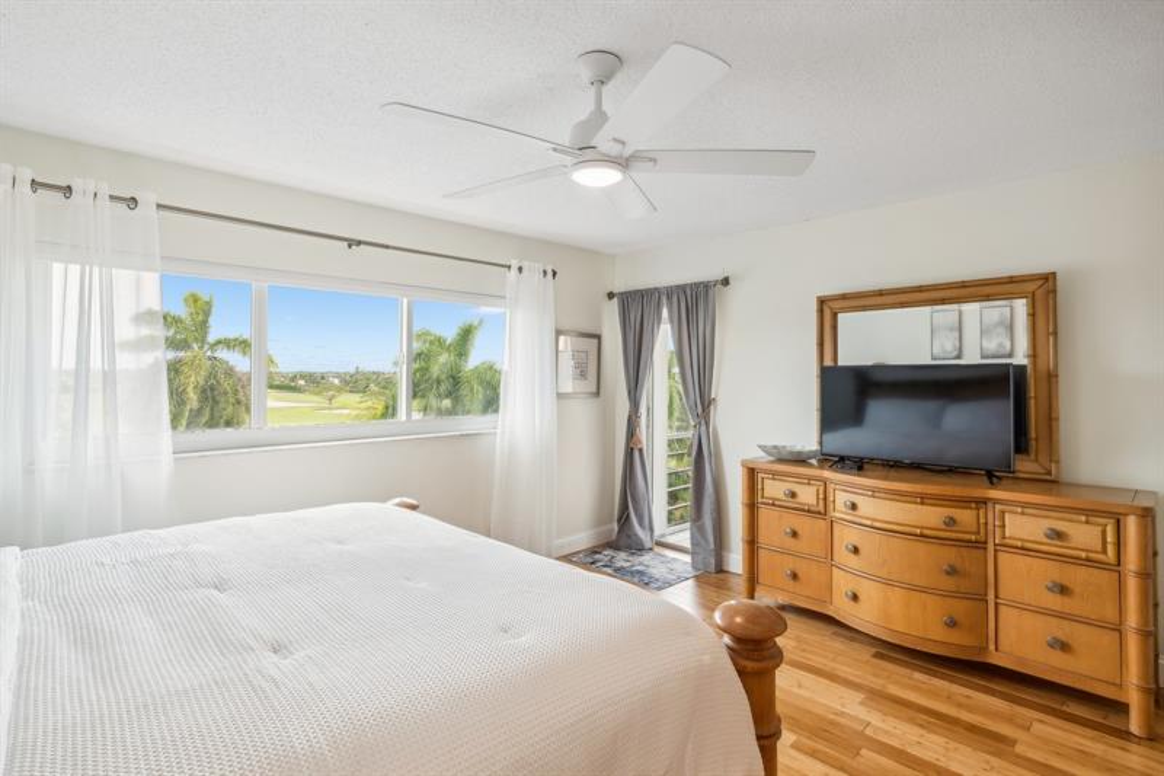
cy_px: 388
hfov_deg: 93.3
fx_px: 550
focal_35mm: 17
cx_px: 582
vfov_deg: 70.4
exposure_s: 1/20
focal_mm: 17
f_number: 10
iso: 200
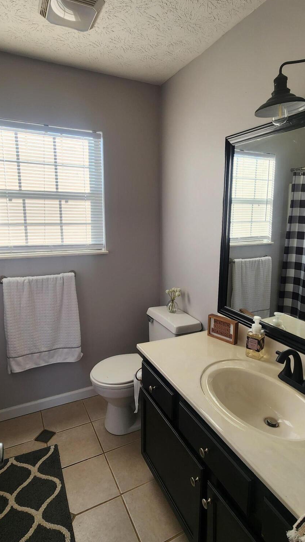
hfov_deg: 58.4
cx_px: 154
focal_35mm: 19
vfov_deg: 89.5
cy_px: 254
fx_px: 273
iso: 64
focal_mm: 2.2
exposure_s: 1/120
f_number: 2.2
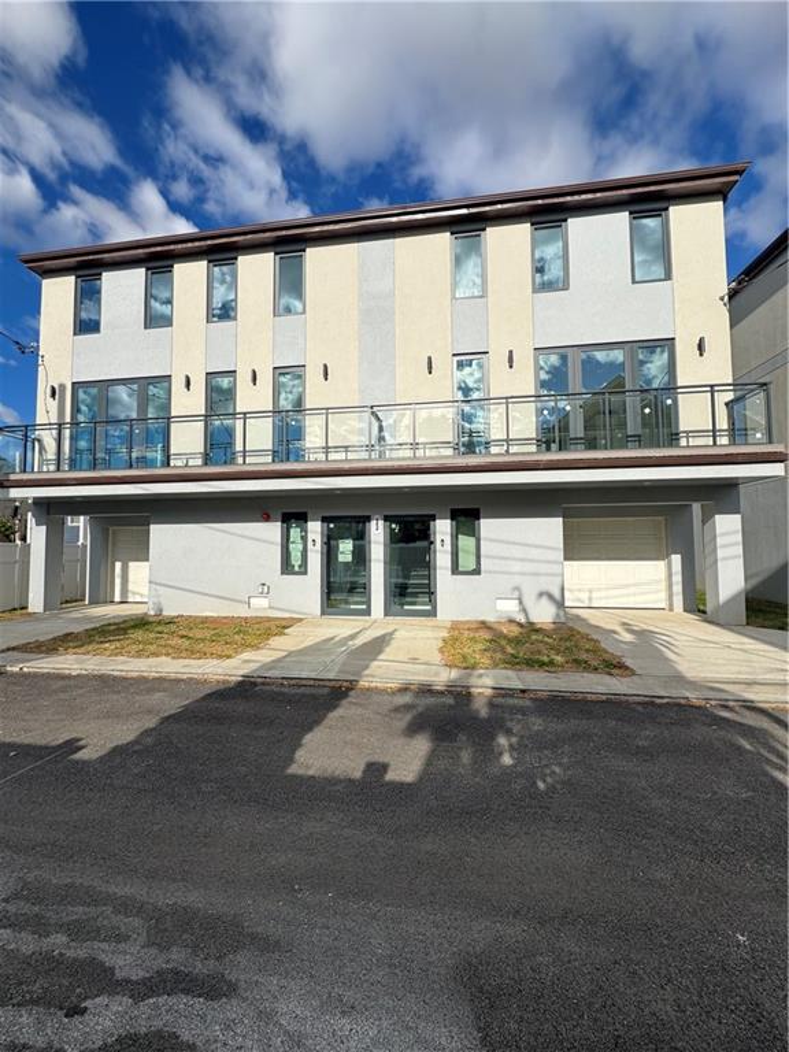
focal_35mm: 14
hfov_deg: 85.7
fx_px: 425
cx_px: 394
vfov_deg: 102.1
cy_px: 526
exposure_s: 1/669
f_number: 2.2
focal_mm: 2.22
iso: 40
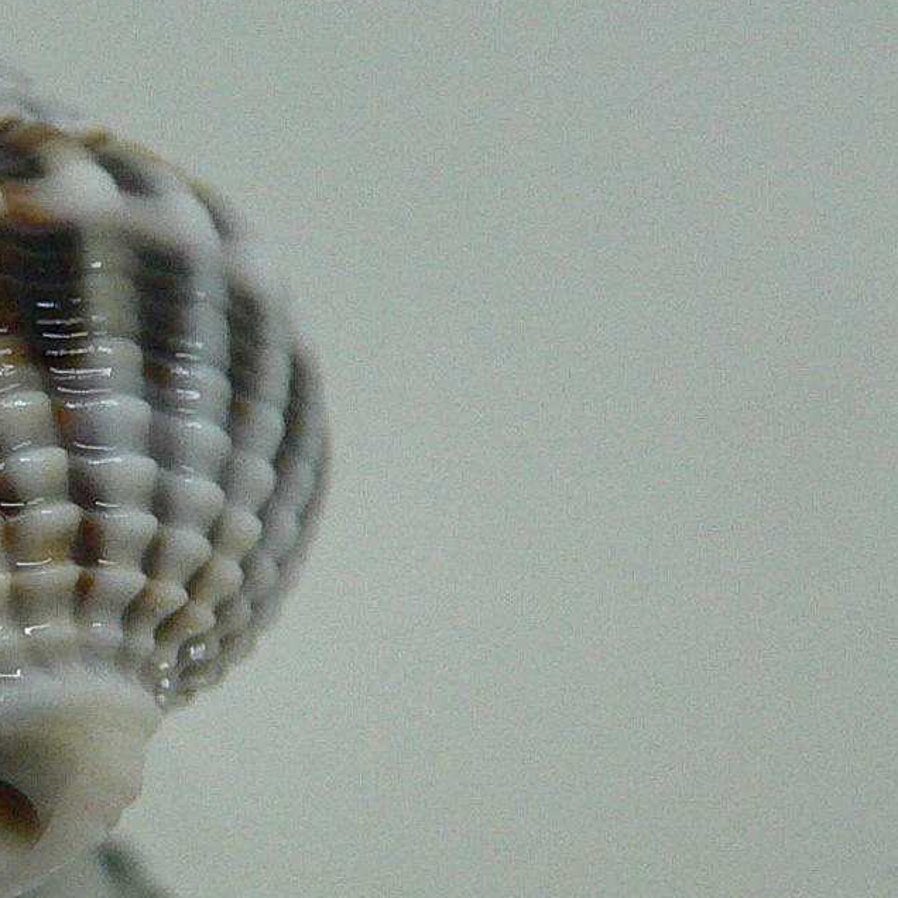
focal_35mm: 98
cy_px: 599
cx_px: -72
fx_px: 2876
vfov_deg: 17.7
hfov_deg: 17.2
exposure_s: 1/60
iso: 200
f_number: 2.8
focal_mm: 4.6
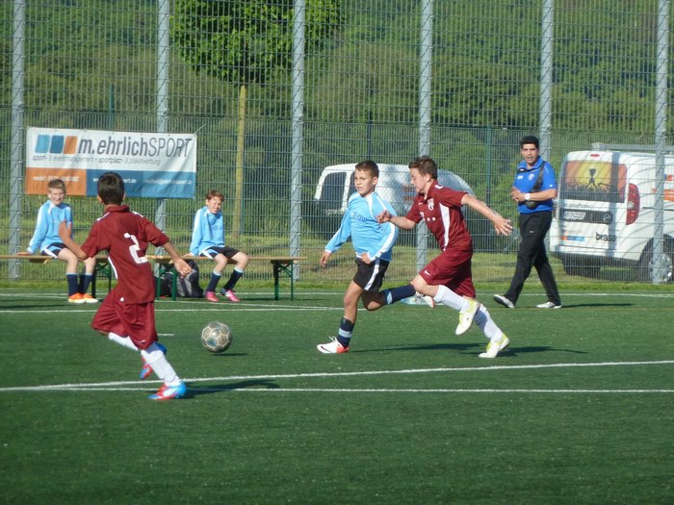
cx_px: 337
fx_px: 5841
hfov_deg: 6.6
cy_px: 252
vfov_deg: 5.0
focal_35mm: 300
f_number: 4.9
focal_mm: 49.2
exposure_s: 1/640
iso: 160
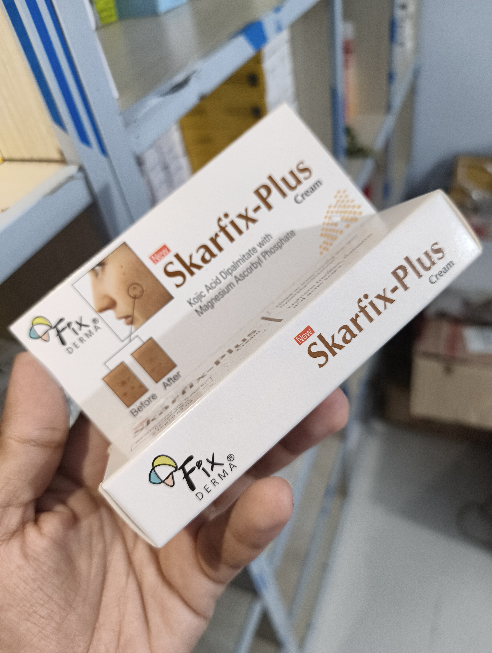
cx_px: 246
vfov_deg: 71.5
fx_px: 454
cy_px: 326
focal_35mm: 24
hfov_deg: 56.9
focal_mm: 5.56
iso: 1152
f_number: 1.87
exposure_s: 1/50
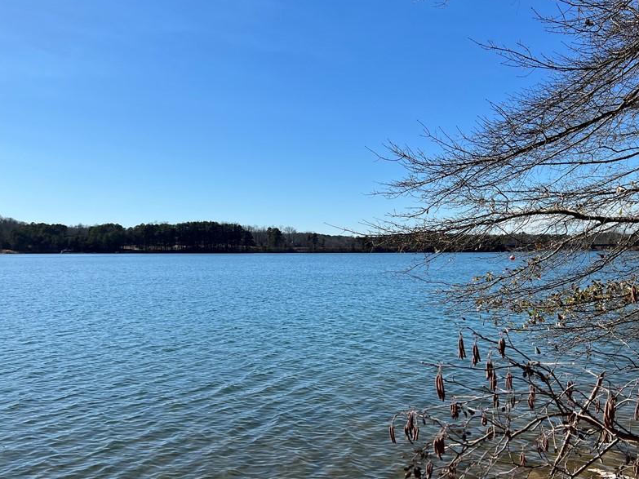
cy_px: 283
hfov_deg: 53.6
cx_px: 384
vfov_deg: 41.6
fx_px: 628
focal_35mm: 34
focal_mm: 5.7
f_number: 1.5
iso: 50
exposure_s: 1/5882
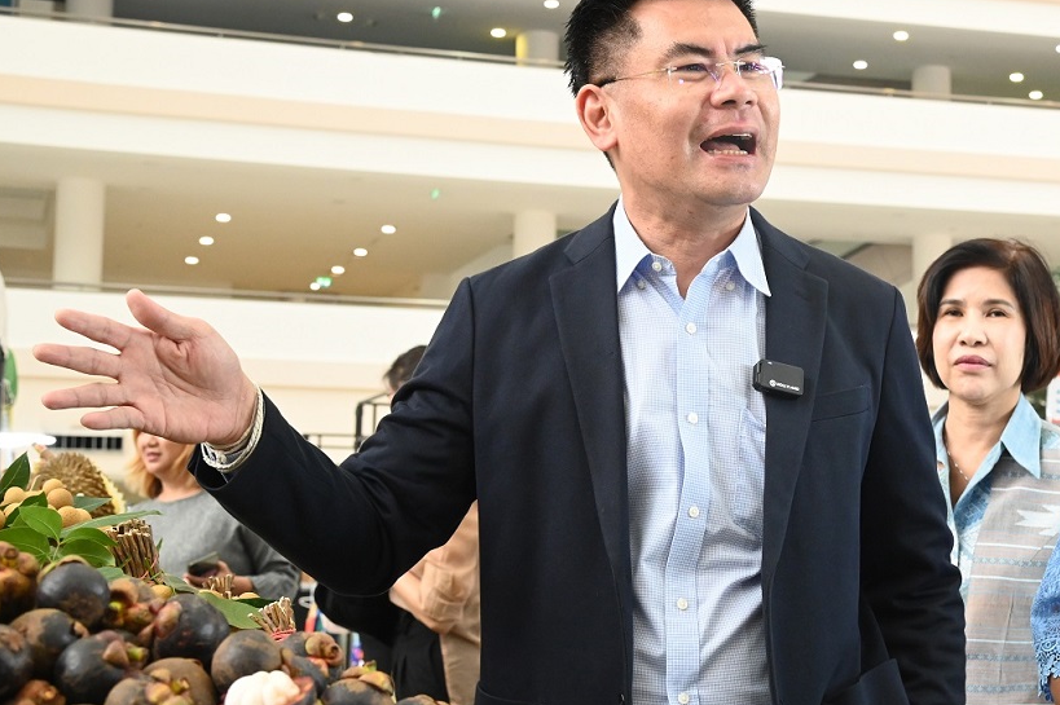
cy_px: 341
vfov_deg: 20.9
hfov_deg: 30.5
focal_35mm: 65
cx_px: 777
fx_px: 1913
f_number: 8
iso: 4500
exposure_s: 1/100
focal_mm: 44
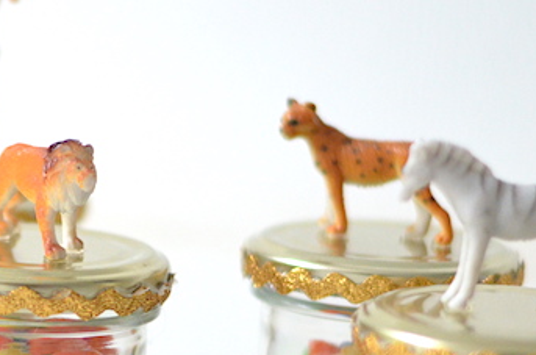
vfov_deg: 7.8
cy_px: 352
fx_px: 2600
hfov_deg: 11.7
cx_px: 58
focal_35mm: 175
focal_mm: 50
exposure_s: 1/1250
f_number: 1.8
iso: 3200
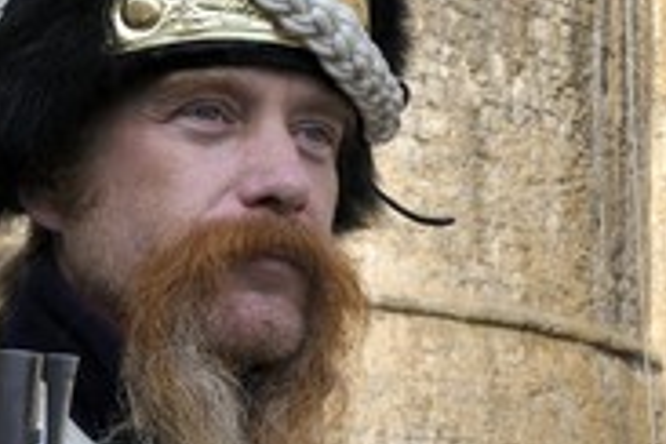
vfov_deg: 15.7
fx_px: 1609
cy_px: 280
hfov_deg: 23.4
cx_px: 375
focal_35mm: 87
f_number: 14
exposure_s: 1/160
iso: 400
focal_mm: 38
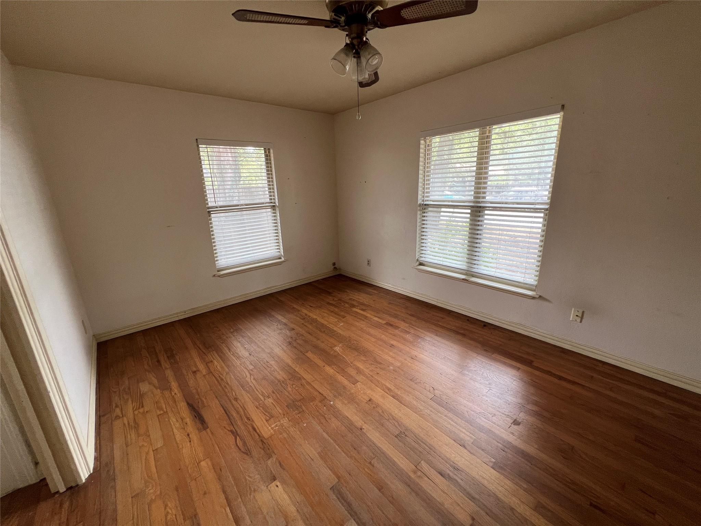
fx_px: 263
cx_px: 350
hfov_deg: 106.2
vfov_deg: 89.9
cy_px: 263
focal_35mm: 13
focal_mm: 1.57
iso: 100
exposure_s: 1/99
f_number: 1.8
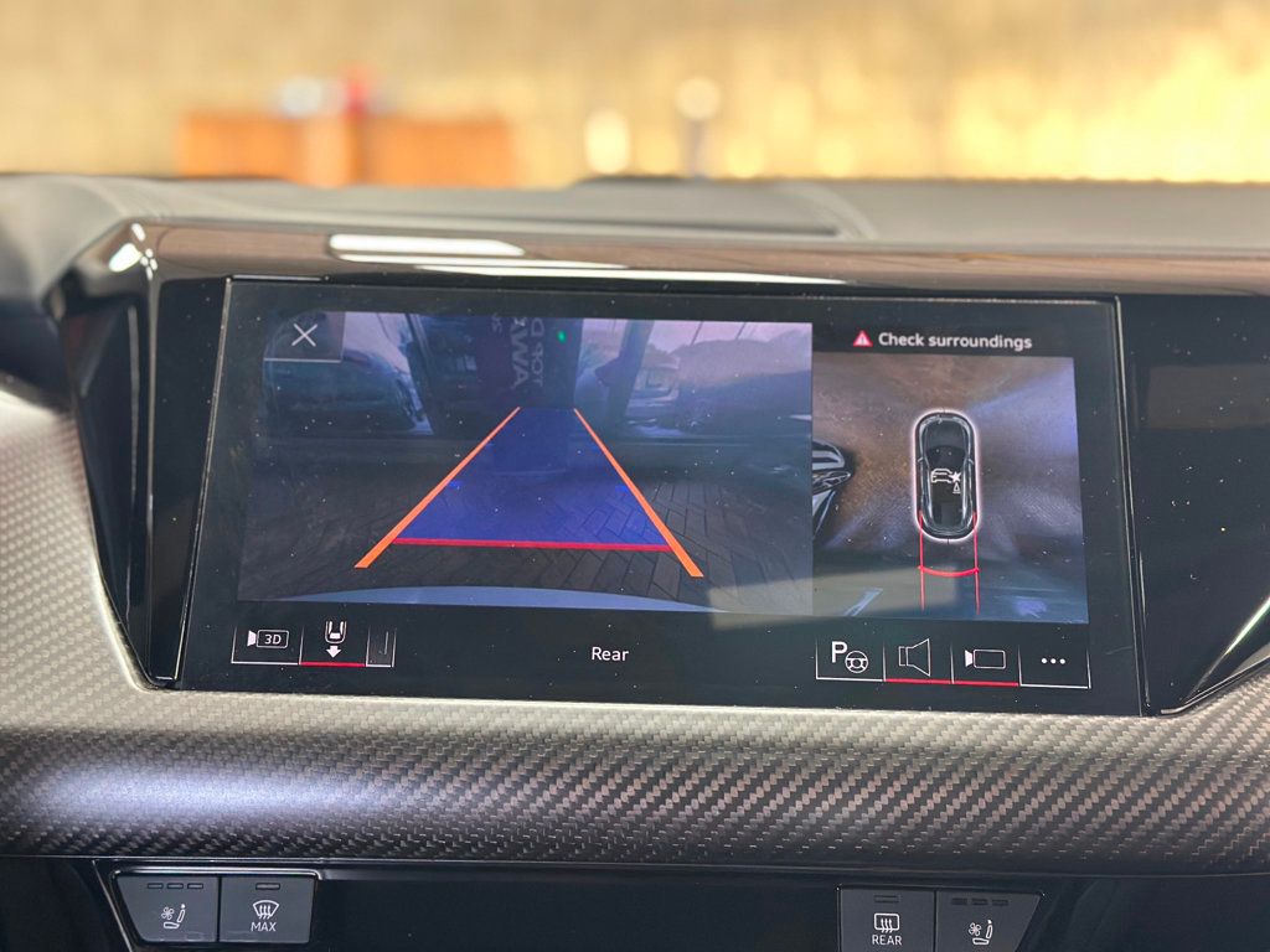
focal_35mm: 48
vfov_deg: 30.3
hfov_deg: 39.7
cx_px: 635
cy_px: 476
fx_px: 1761
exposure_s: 1/60
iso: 400
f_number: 1.78
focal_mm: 6.86
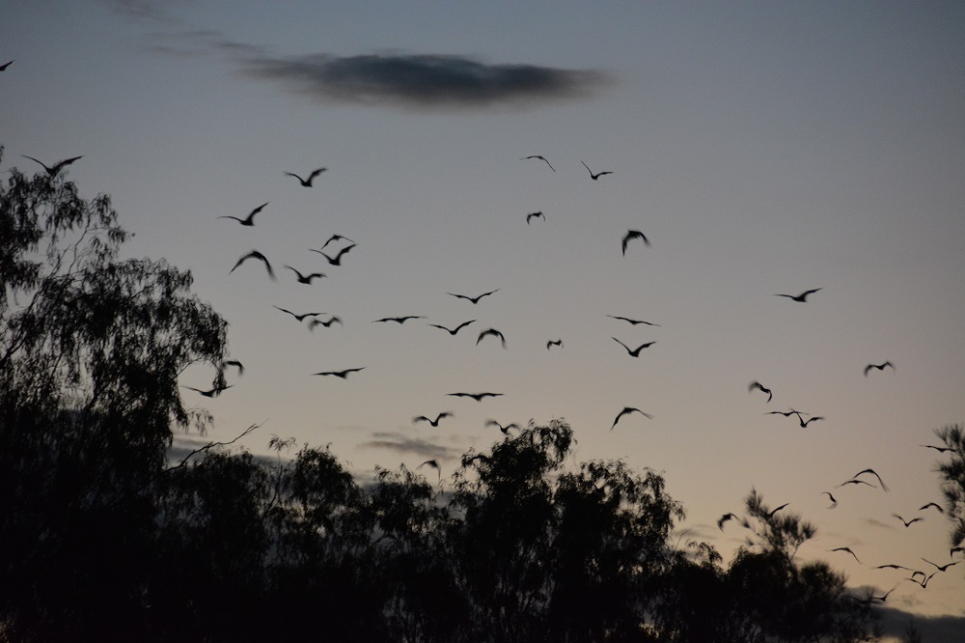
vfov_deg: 4.6
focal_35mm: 300
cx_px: 482
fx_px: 8039
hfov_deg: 6.9
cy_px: 322
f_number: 5.6
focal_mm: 200
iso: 1600
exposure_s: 1/60
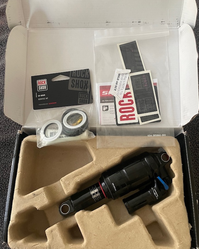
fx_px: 206
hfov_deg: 51.5
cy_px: 123
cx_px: 102
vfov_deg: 62.2
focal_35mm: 28
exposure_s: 1/60
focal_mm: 4.2
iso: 320
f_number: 1.6
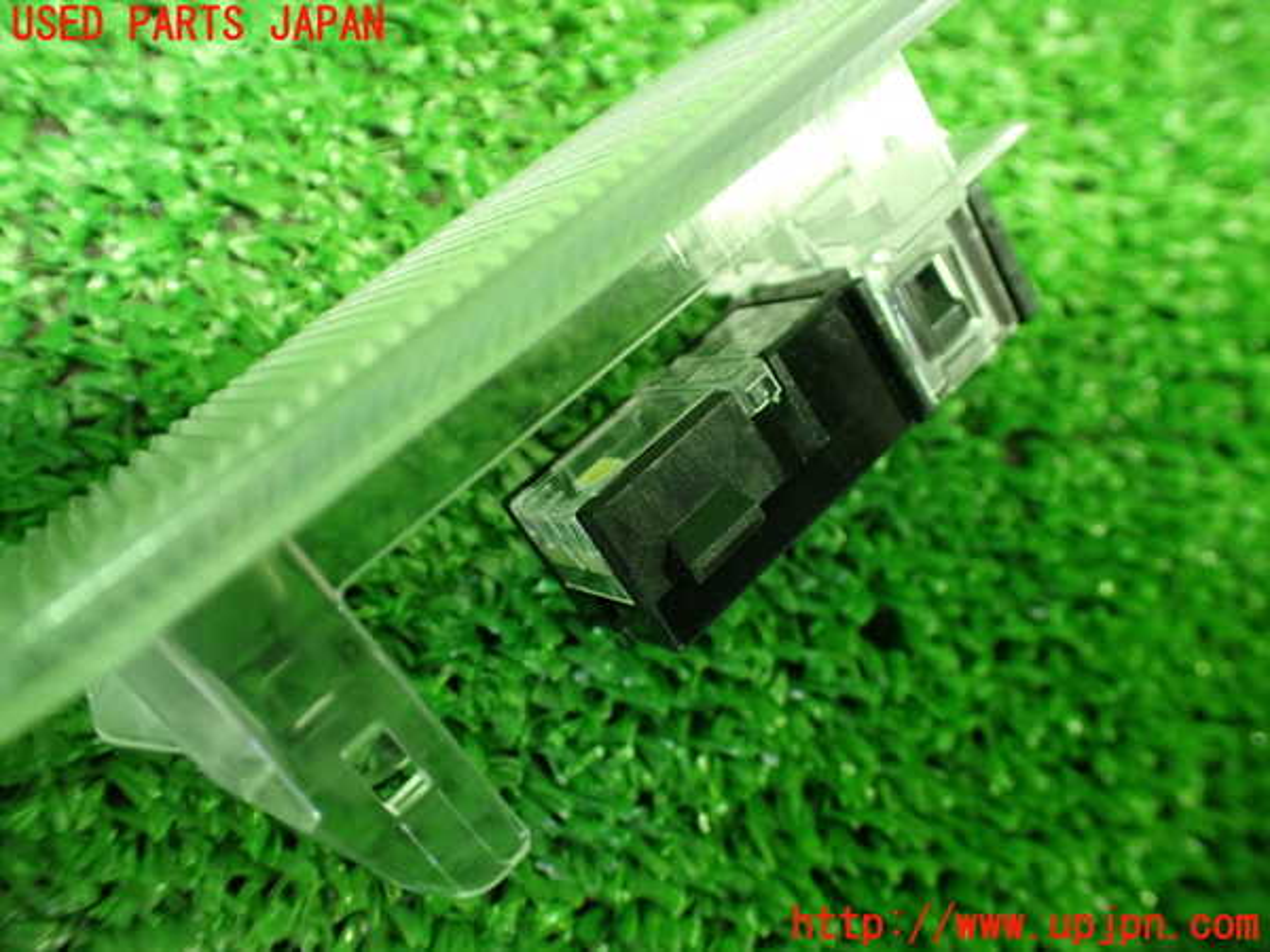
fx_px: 1101
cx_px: 635
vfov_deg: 46.8
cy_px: 476
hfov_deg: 60.0
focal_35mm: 30
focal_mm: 5.4
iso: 800
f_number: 2.3
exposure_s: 1/40
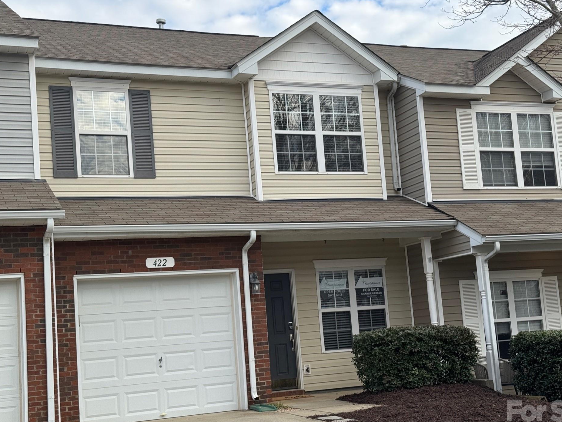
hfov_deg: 36.2
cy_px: 227
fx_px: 861
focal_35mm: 53
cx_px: 293
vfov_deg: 27.5
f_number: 1.78
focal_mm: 6.76
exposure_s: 1/1339
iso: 64
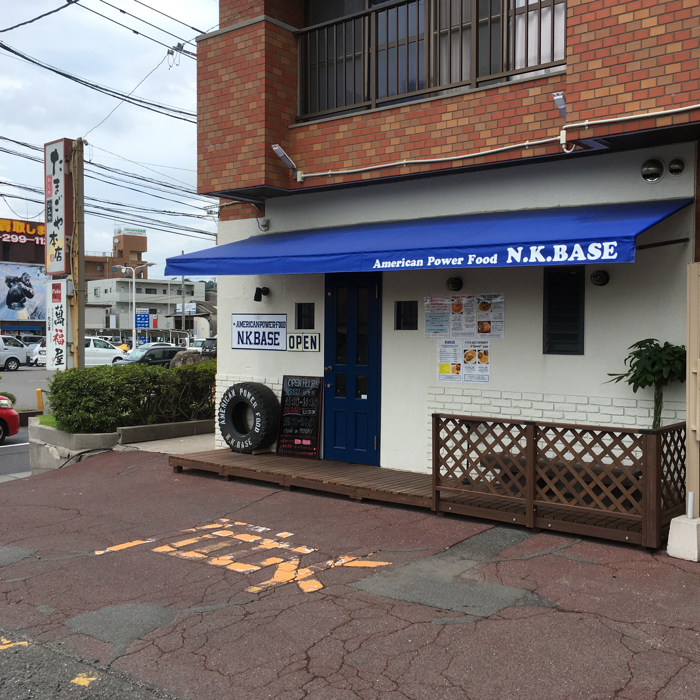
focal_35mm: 35
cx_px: 414
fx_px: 801
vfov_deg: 47.2
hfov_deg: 47.0
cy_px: 350
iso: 25
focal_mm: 4.15
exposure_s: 1/1374
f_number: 2.2
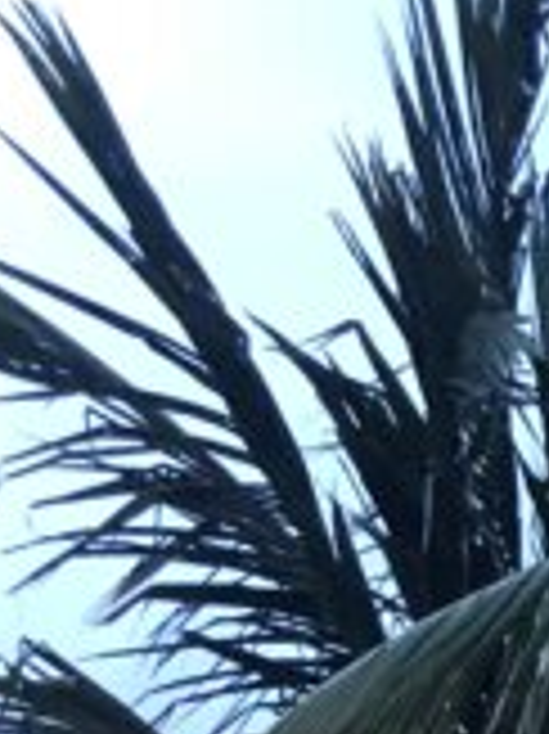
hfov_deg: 7.8
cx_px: 1089
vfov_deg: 10.0
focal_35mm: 182
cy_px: 1491
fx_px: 3854
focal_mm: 3.99
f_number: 1.8
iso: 100
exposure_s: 1/12
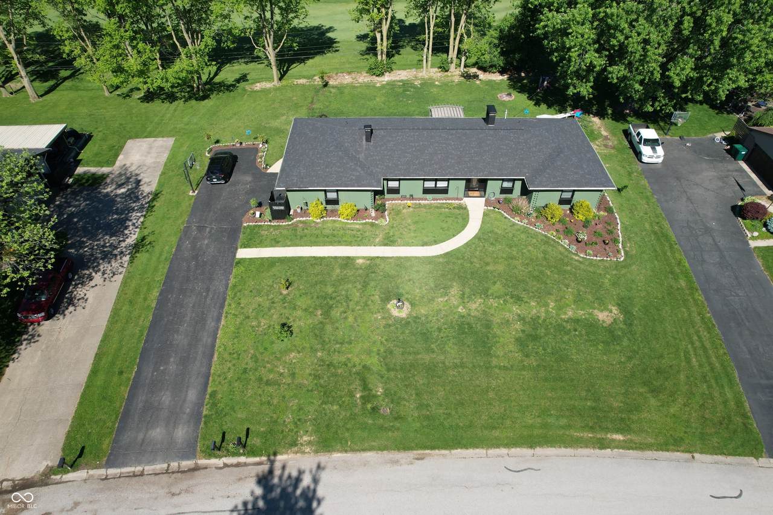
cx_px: 386
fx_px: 472
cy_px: 258
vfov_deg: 57.2
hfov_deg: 78.6
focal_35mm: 22
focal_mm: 8.38
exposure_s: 1/1500
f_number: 2.8
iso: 100
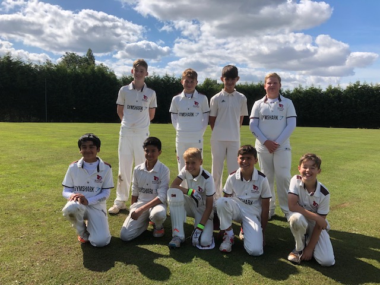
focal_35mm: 28
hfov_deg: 63.4
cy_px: 142
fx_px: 307
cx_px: 190
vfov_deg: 49.7
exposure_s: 1/2000
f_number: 1.8
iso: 20
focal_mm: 3.99
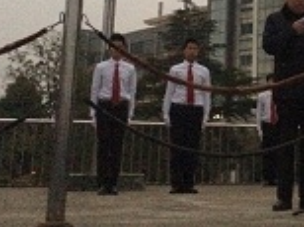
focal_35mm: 78
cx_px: 300
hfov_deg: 24.0
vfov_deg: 18.5
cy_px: 20
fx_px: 684
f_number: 2.2
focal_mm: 4.12
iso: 800
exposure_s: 1/15
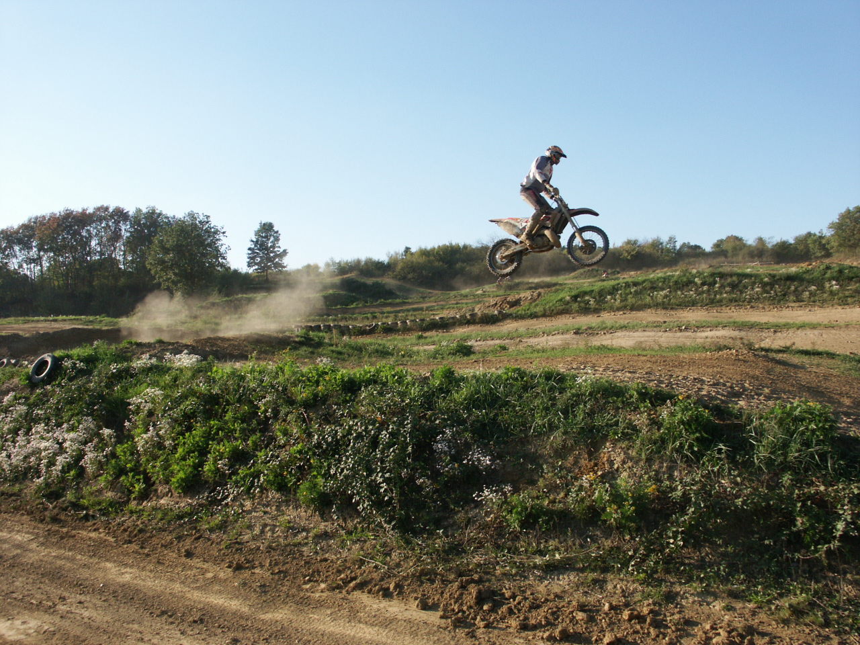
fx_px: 795
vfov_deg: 44.2
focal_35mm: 32
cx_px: 430
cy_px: 322
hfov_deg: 56.8
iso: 100
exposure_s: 1/1500
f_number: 2.8
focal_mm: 8.45
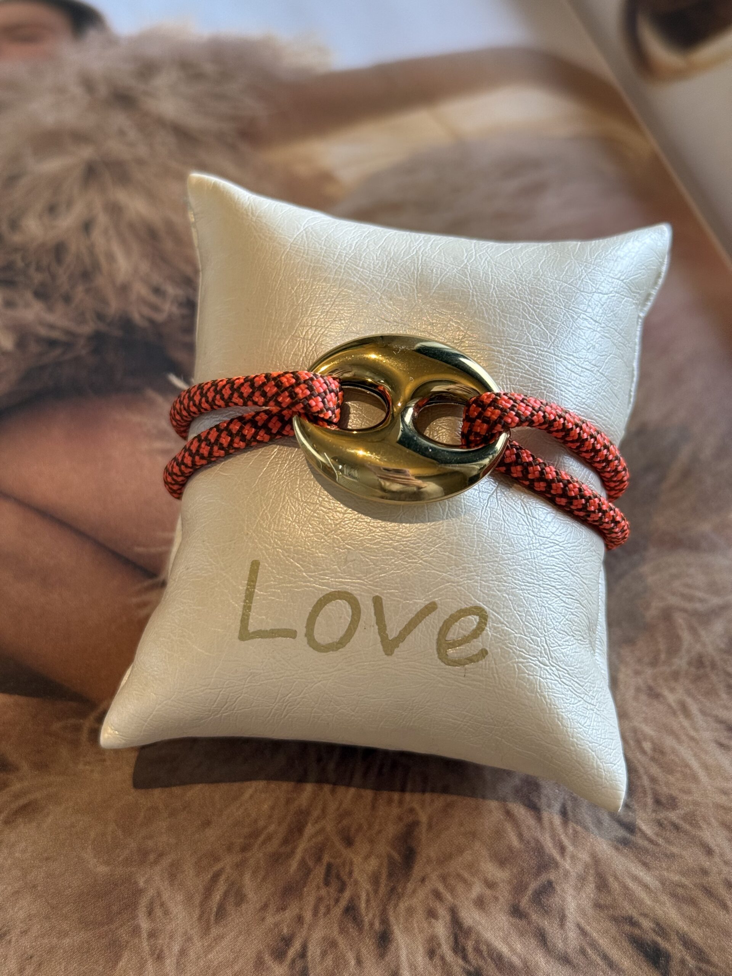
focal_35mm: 48
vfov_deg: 39.7
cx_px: 366
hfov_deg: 30.3
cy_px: 488
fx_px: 1353
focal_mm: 6.76
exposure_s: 1/100
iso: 80
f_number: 1.78
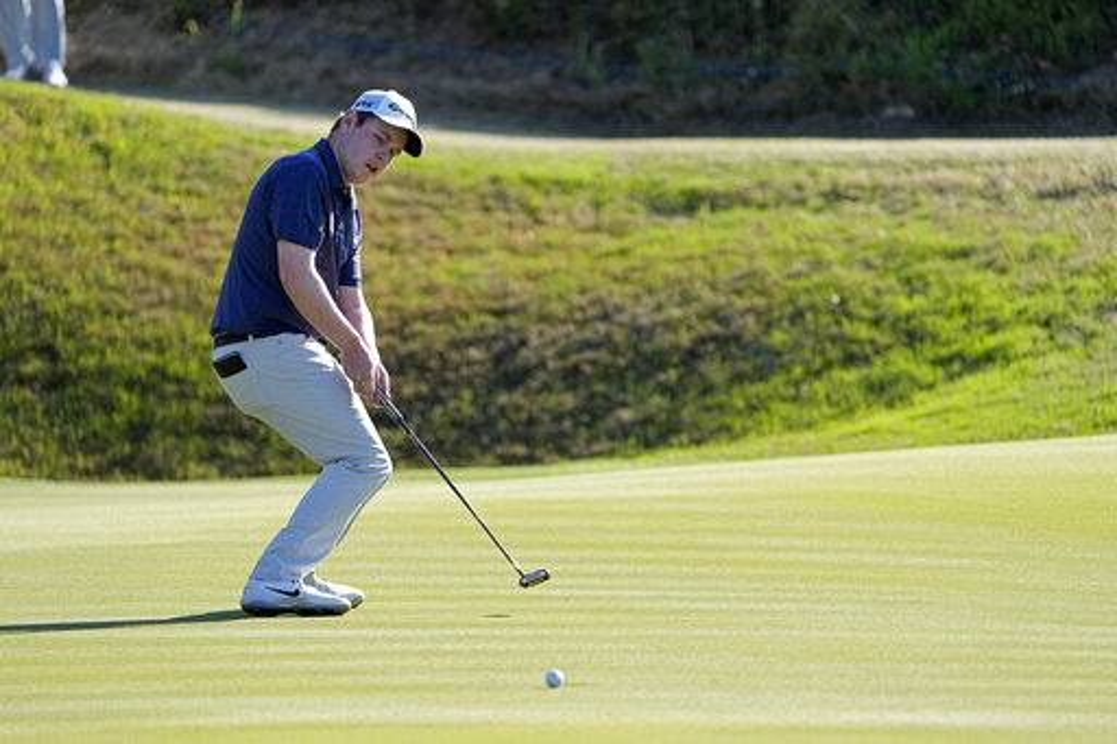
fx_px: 12530
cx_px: 558
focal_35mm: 404
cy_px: 372
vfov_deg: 3.4
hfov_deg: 5.1
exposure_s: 1/1000
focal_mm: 404
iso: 640
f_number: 6.3
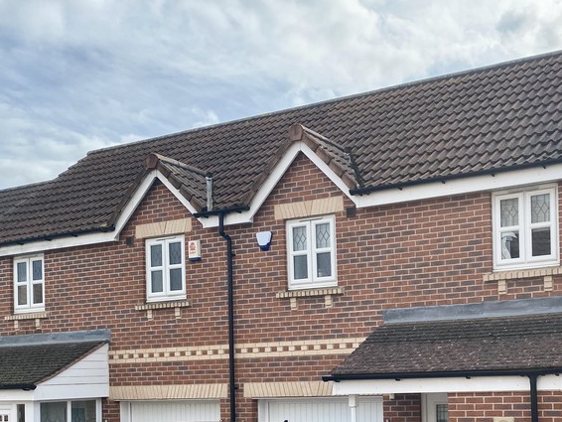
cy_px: 370
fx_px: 763
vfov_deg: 29.8
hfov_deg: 39.1
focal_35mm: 47
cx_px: 438
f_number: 1.8
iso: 32
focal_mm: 4.25
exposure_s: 1/1812
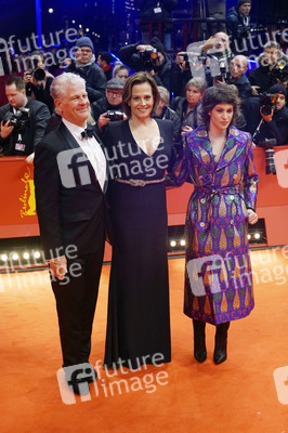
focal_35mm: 54
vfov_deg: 36.9
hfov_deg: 25.0
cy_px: 216
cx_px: 144
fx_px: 649
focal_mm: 54
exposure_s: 1/200
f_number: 5.6
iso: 2000
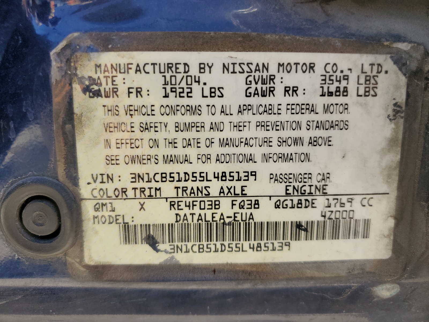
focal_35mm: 26
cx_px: 214
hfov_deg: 67.3
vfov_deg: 53.1
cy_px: 161
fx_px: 322
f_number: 1.5
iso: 50
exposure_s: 1/667
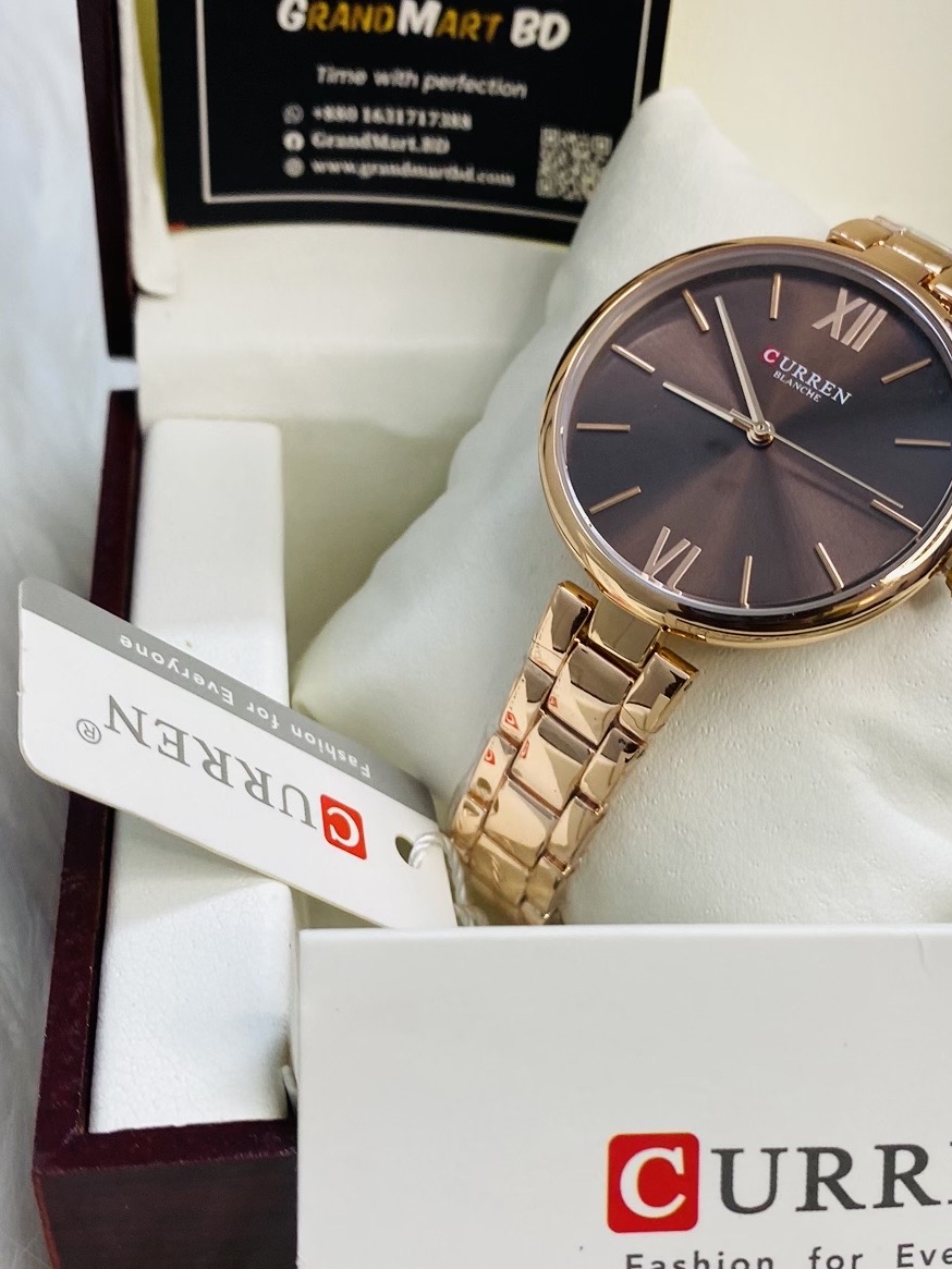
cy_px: 698
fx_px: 1650
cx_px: 622
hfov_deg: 32.0
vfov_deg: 42.0
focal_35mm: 45
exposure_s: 1/100
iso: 64
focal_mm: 4.25
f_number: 1.8
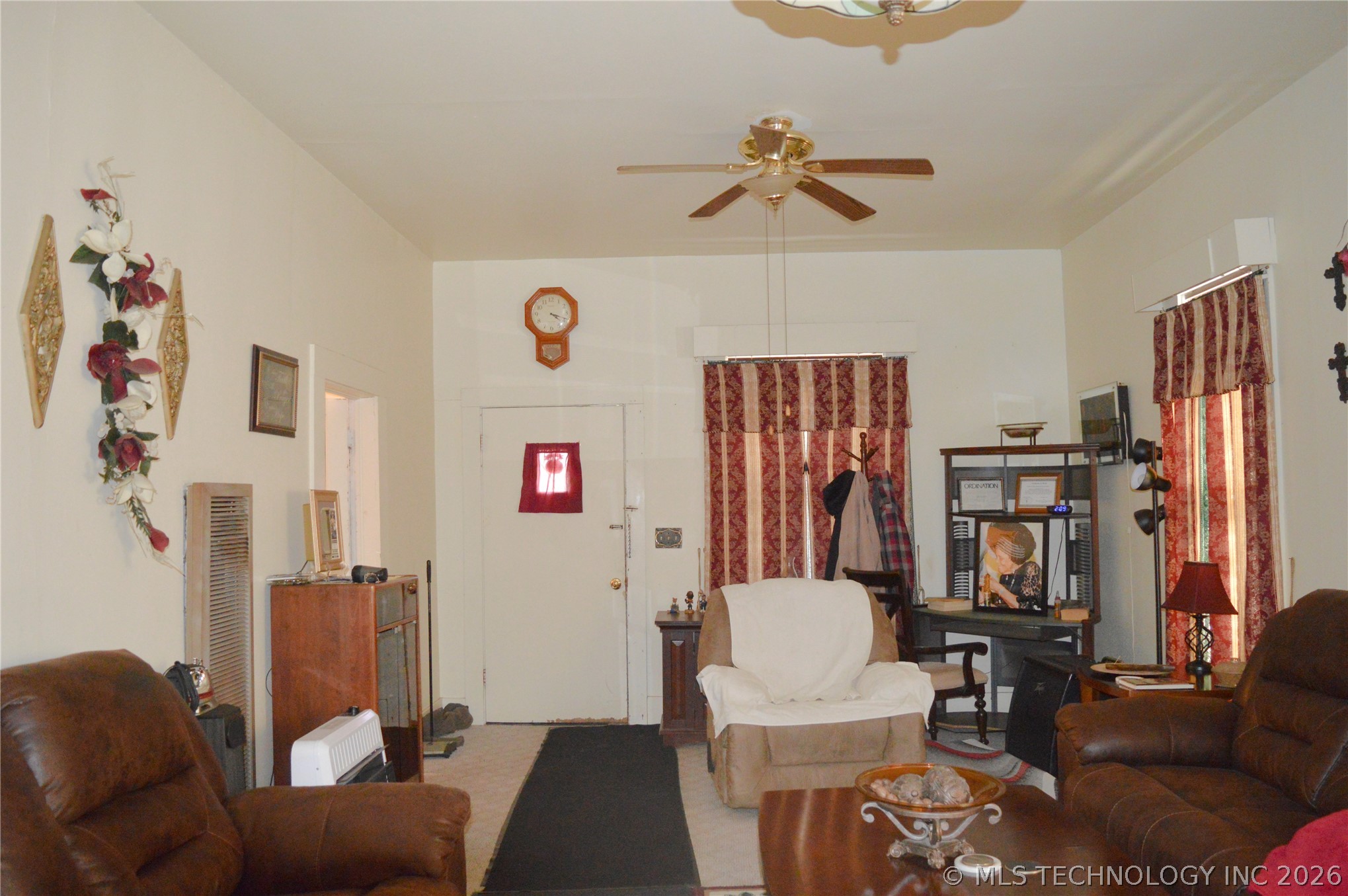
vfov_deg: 47.8
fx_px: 1010
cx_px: 674
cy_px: 448
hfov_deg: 67.4
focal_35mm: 27
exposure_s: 1/60
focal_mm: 18
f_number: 3.5
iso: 2500
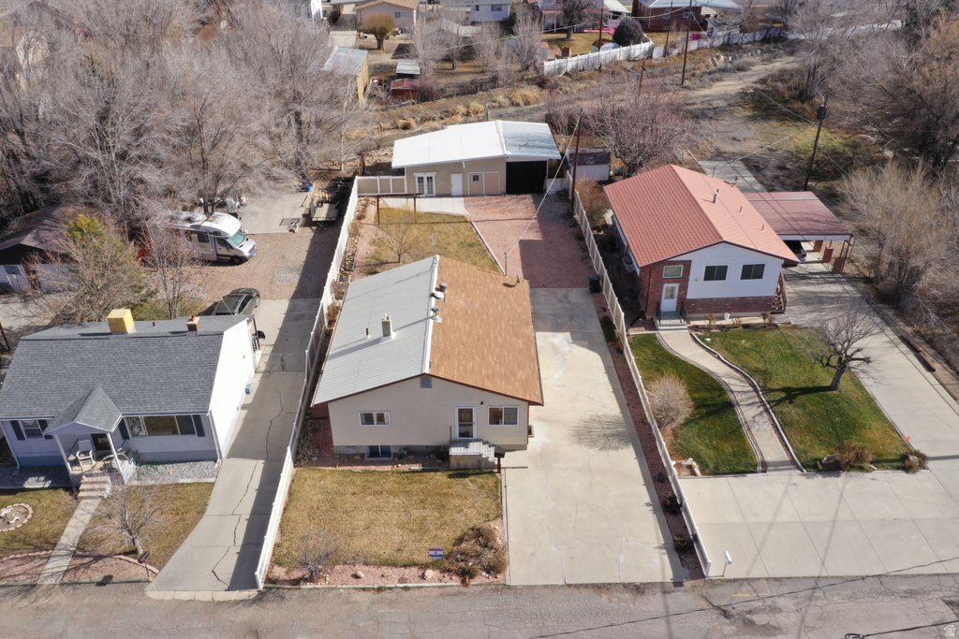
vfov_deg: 46.4
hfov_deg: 65.5
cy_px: 320
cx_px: 480
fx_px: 746
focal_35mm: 28
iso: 100
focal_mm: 10.26
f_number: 10
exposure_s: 1/120
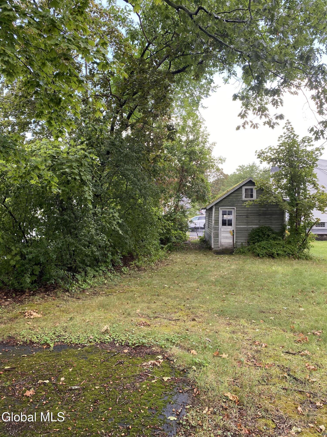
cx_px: 164
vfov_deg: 67.3
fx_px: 327
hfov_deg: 53.1
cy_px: 218
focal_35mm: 26
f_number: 1.8
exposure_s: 1/129
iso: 32
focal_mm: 4.25
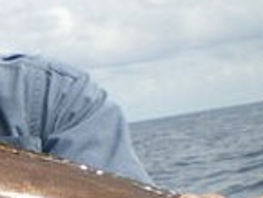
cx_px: -96
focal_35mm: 156
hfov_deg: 12.2
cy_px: 200
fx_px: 1186
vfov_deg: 9.5
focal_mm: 6.3
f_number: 4.6
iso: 50
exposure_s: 1/500
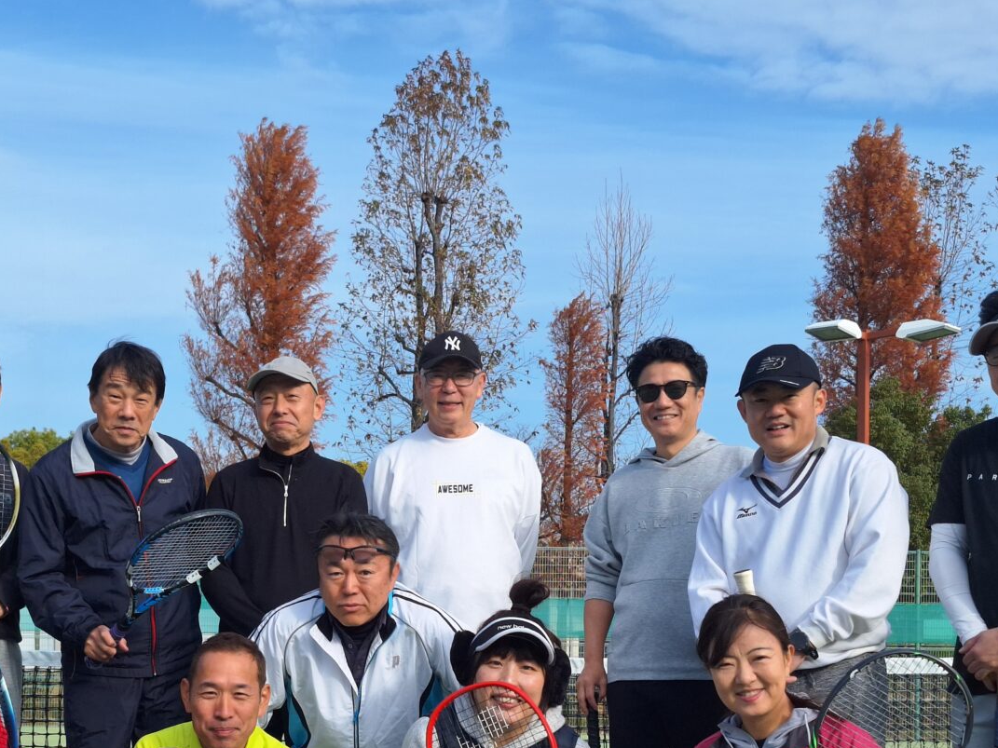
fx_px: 1586
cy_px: 655
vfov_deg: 25.8
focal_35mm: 55
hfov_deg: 34.6
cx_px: 340
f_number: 1.8
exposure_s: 1/1366
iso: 40
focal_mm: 5.54
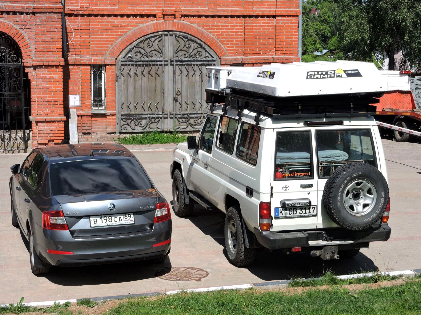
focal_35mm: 65
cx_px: 210
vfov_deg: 22.6
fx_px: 791
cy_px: 158
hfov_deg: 29.8
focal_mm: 11.6
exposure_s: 1/800
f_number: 4.2
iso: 100
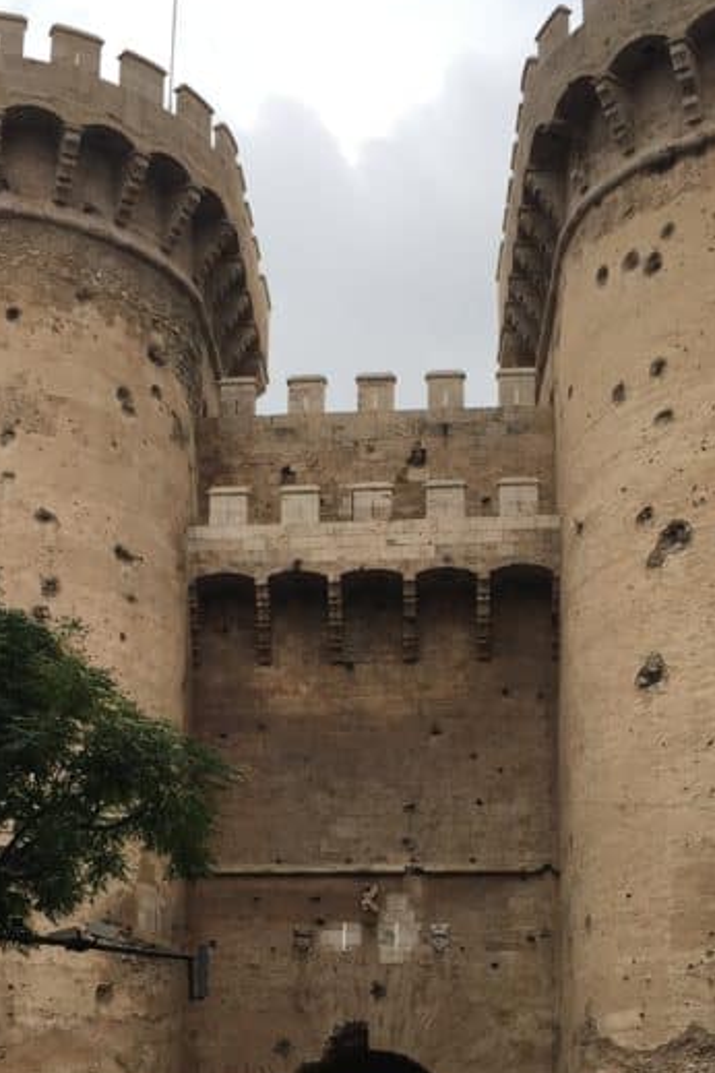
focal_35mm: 62
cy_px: 809
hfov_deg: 21.9
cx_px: 353
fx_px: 1847
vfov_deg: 31.8
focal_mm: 4.15
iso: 25
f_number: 2.2
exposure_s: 1/793
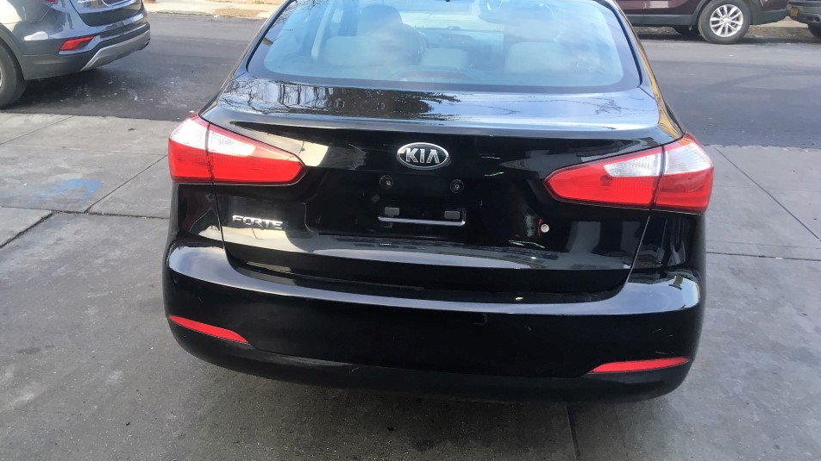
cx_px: 385
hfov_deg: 58.0
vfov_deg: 34.6
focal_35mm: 34
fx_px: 740
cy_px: 202
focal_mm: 4.15
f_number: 2.2
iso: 25
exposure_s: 1/40
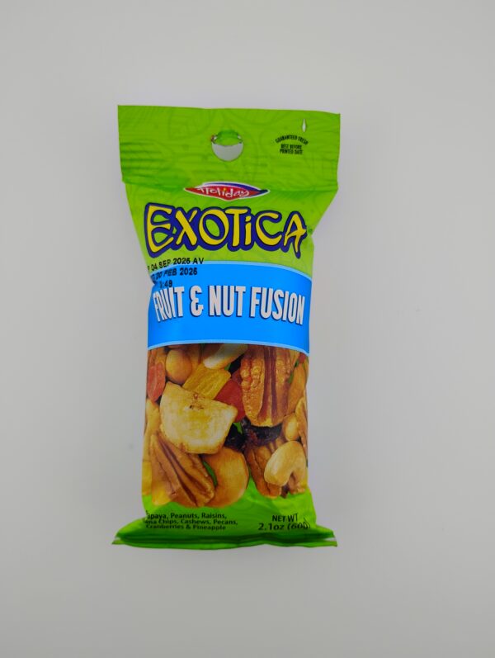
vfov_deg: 63.4
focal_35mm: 28
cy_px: 329
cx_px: 248
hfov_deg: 49.9
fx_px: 533
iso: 100
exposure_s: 1/245
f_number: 1.8
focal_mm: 4.26
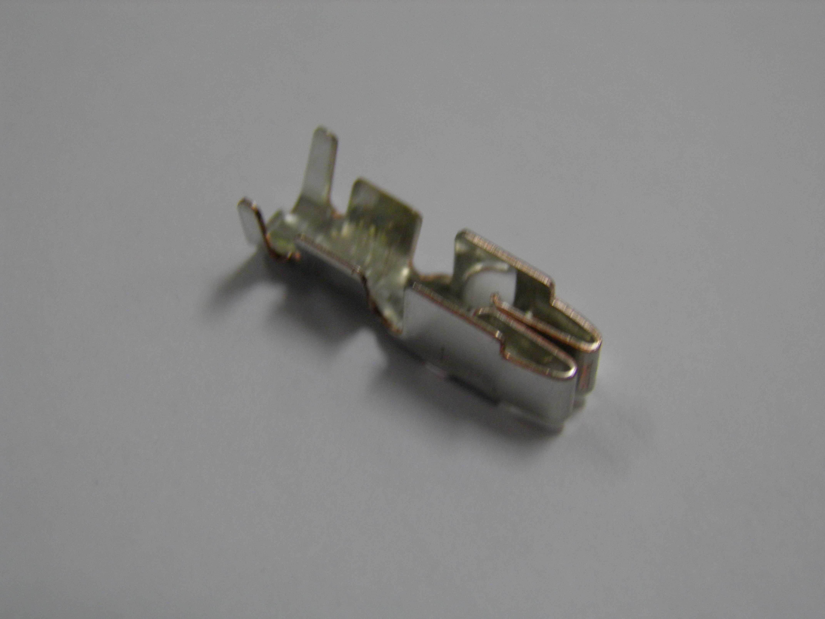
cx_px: 412
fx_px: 2002
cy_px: 310
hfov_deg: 23.3
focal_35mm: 84
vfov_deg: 17.6
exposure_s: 1/50
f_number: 3.9
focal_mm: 15.2
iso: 160
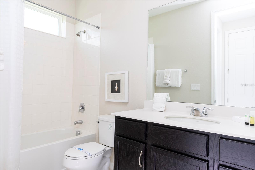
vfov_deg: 55.1
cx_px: 128
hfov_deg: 76.1
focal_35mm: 23
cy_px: 85
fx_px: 163
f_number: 11
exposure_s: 1/100
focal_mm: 23
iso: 1000
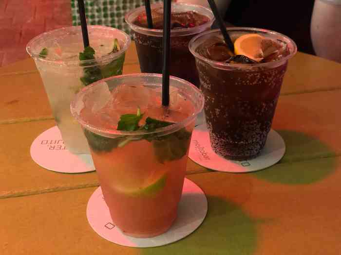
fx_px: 512
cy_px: 128
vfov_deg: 28.0
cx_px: 170
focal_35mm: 52
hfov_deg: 36.8
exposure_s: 1/9
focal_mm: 6
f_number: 2.4
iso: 160
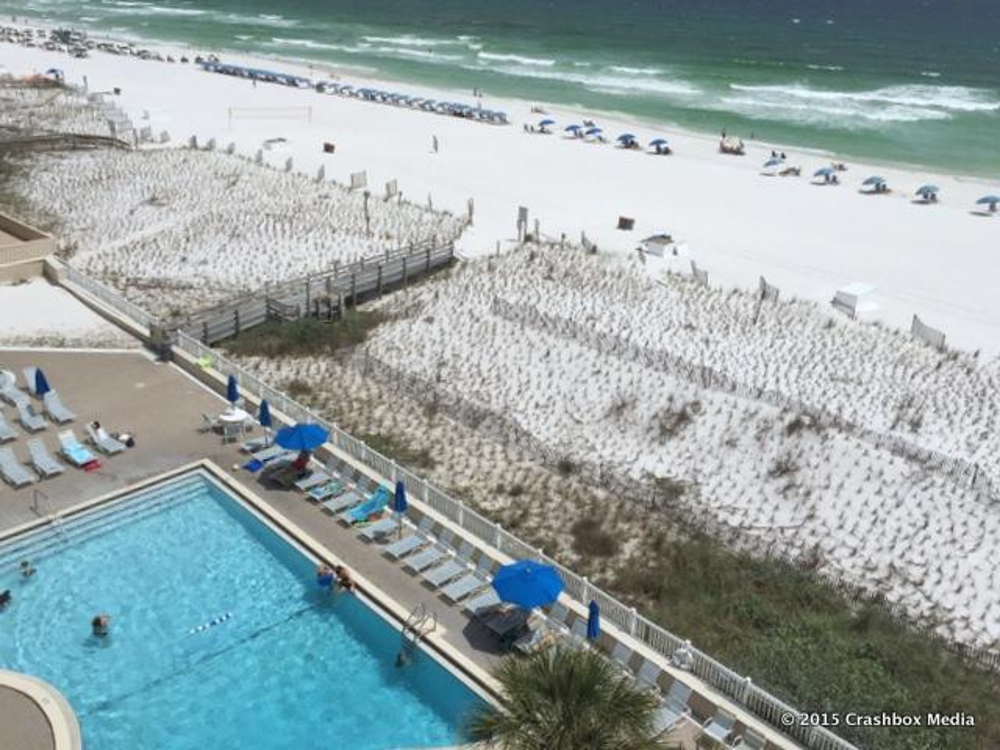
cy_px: 375
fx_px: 838
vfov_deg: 48.2
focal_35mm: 29
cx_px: 500
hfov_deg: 61.7
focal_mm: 4.15
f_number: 2.2
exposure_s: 1/7937
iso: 32
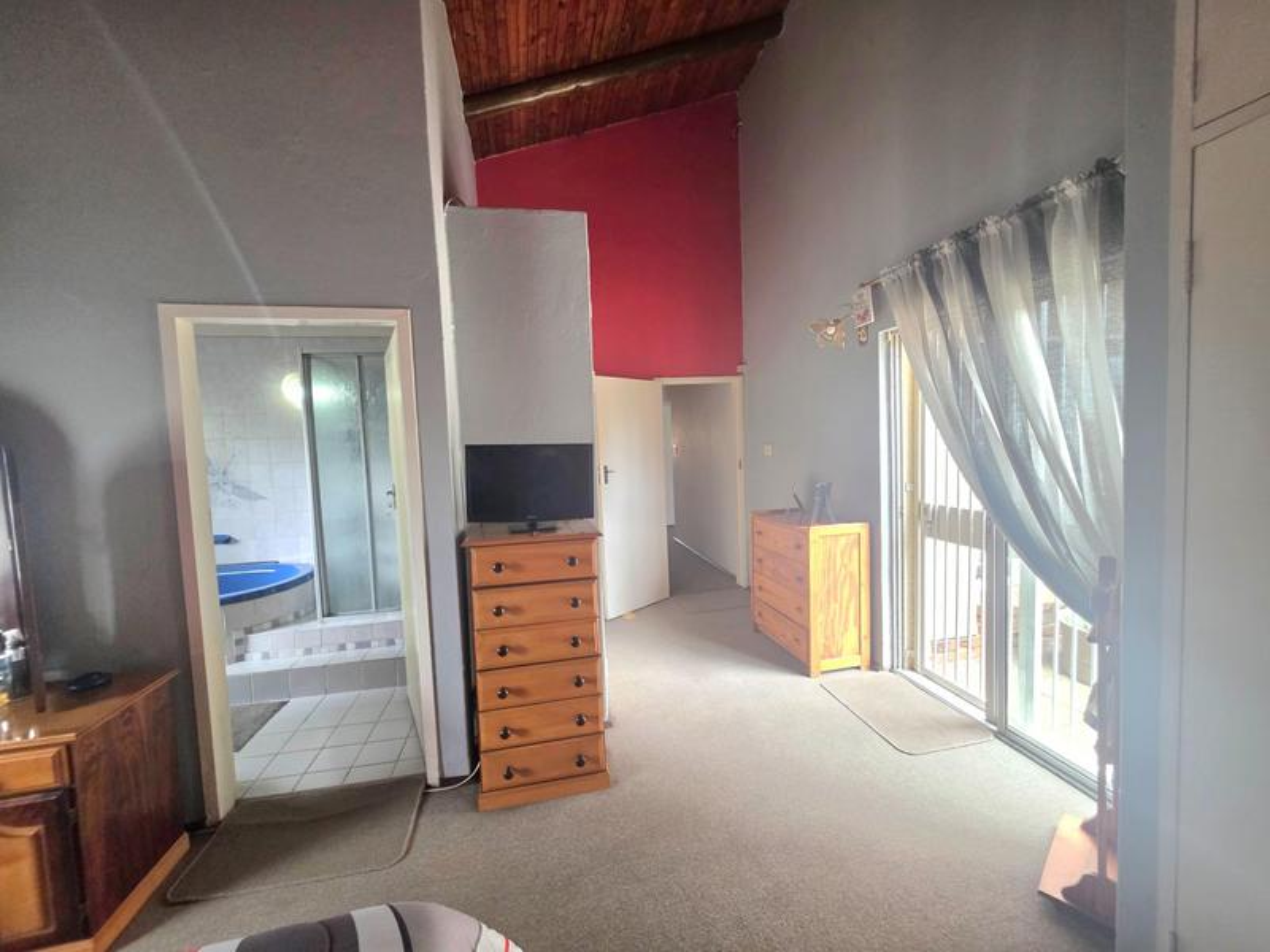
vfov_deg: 89.9
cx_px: 635
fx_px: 477
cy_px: 476
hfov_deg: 106.2
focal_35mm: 13
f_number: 1.9
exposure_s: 1/101
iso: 250
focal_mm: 2.2
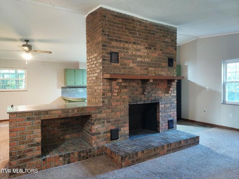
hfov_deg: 71.6
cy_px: 90
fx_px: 166
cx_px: 120
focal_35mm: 24
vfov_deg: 56.8
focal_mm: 4.6
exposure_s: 1/24
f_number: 1.8
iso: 500
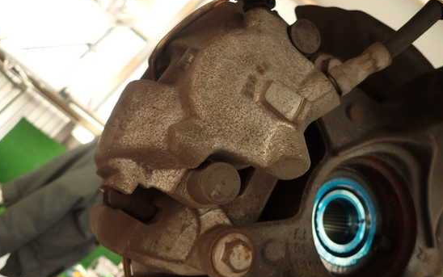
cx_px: 230
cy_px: 144
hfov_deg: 64.6
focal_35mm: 29
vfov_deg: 43.2
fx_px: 350
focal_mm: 4.5
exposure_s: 1/30
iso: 200
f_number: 2
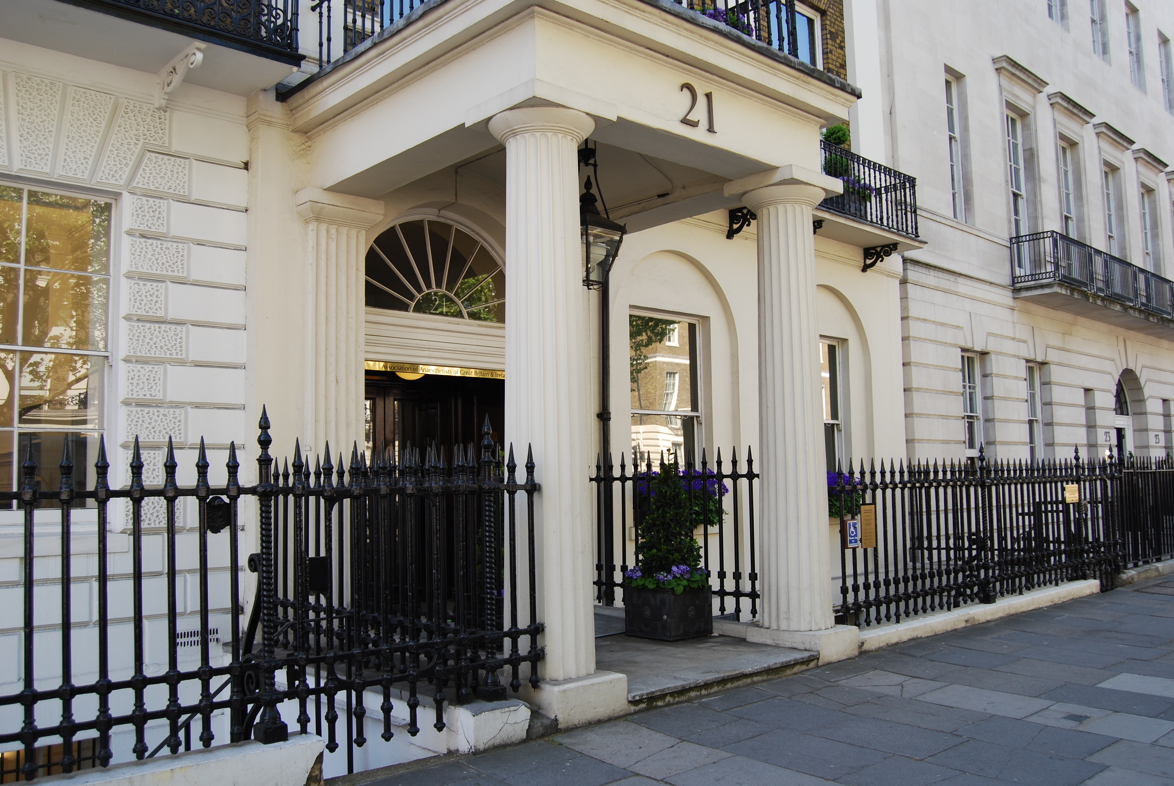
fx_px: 980
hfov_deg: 61.9
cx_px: 587
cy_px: 393
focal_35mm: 30
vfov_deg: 43.7
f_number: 5.6
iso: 160
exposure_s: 1/125
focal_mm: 20
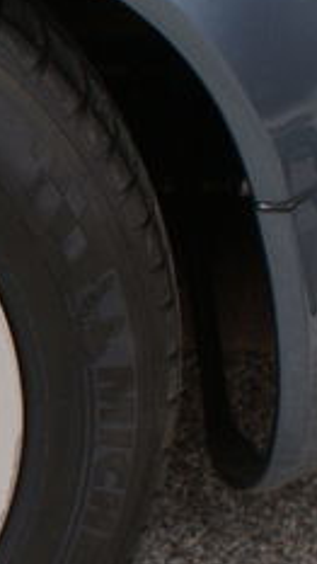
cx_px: -416
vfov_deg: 18.7
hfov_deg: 9.6
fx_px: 1704
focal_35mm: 114
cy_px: 392
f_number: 6.3
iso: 100
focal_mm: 22
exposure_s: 1/50
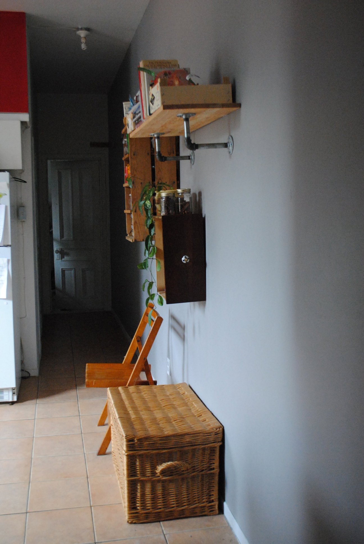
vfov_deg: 53.1
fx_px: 544
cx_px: 182
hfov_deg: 37.0
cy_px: 272
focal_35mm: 36
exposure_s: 1/30
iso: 1600
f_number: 4.5
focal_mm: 24
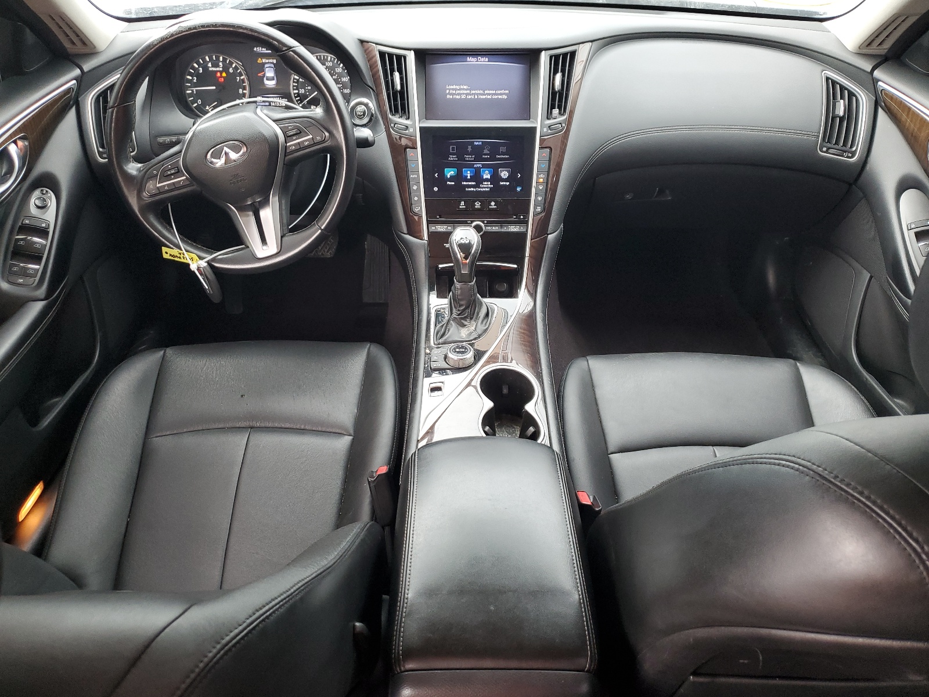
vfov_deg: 53.1
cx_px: 464
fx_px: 698
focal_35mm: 26
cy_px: 348
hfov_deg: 67.3
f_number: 1.5
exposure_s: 1/60.2
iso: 92
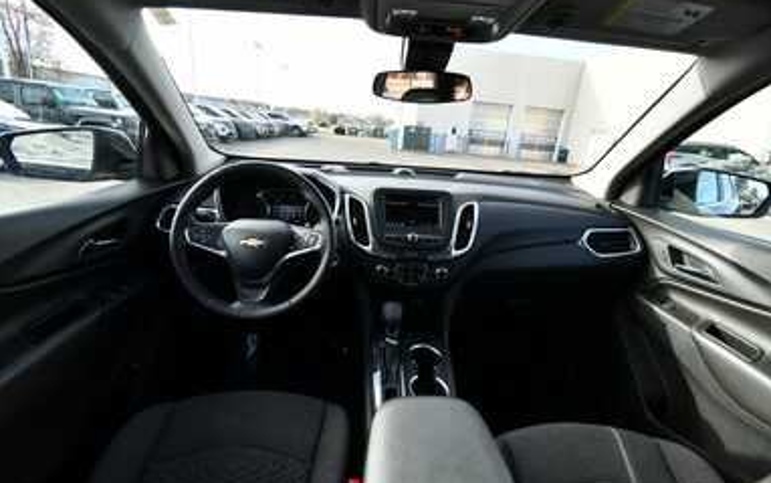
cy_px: 246
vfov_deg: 71.3
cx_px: 402
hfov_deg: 97.7
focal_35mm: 16
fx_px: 336
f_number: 5.6
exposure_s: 1/250
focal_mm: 10
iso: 400
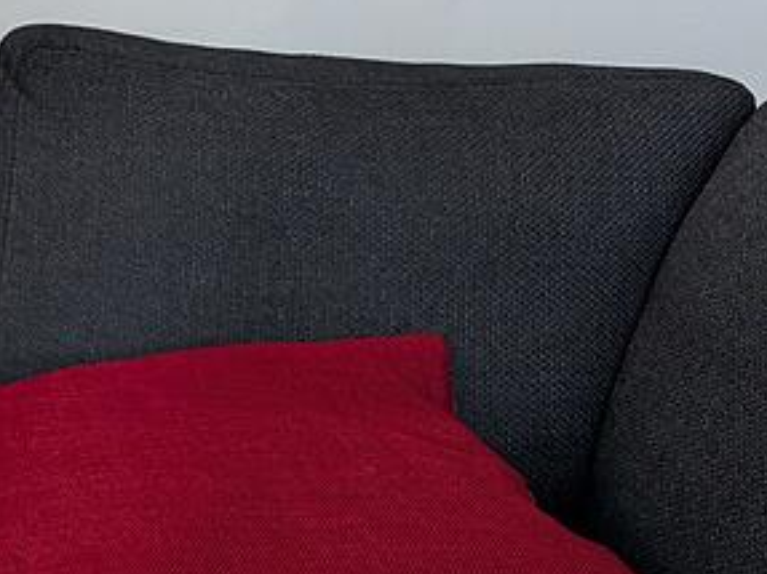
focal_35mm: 67
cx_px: -283
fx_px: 1484
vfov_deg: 20.8
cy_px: -69
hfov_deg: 24.5
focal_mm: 6.9
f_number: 1.68
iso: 971
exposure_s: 1/84.7
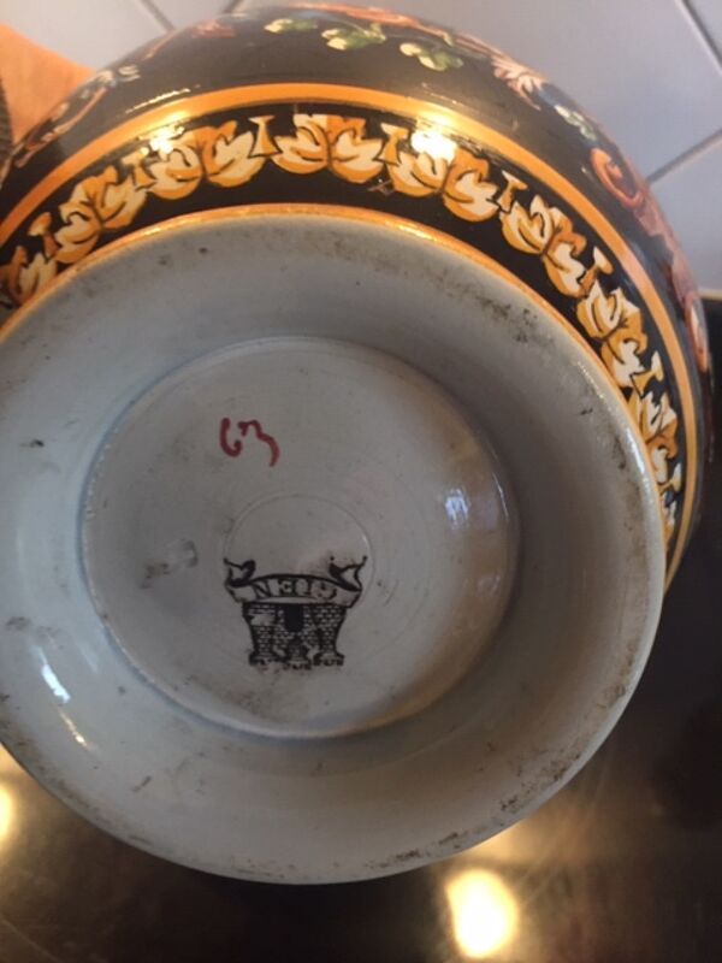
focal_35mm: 29
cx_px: 361
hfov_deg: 48.2
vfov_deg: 61.7
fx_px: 806
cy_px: 482
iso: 250
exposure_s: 1/33
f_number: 2.2
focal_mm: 4.15
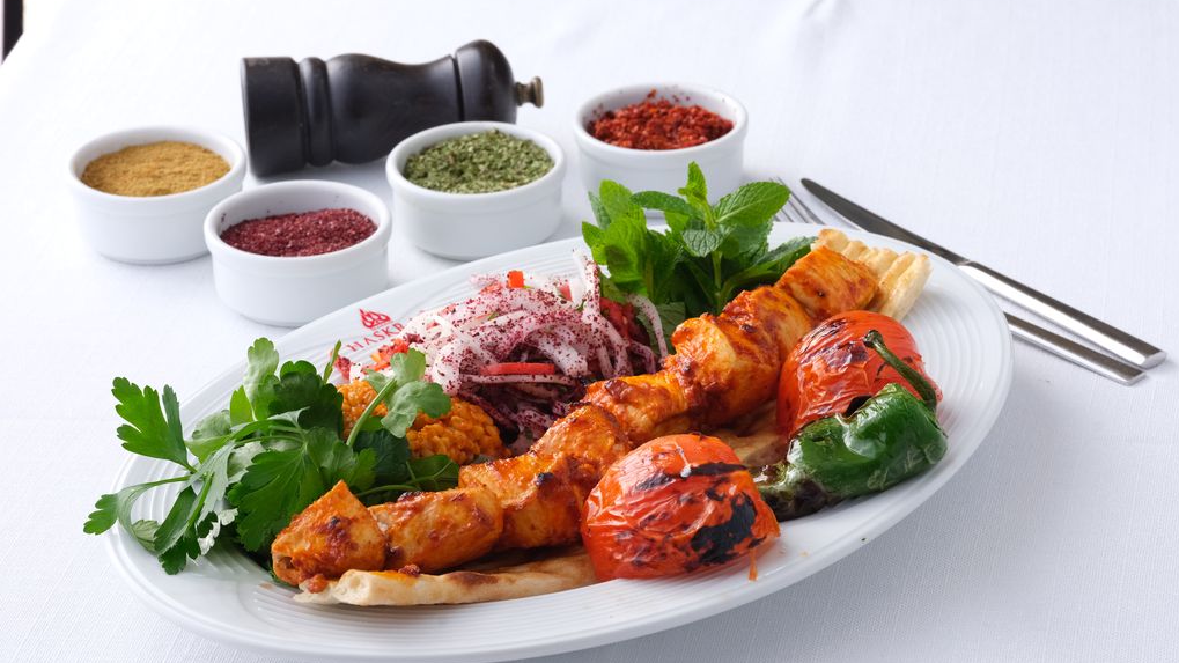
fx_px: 3251
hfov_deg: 20.6
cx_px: 591
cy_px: 371
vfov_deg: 11.6
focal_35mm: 104
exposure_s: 1/125
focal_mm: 120
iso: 1600
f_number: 18
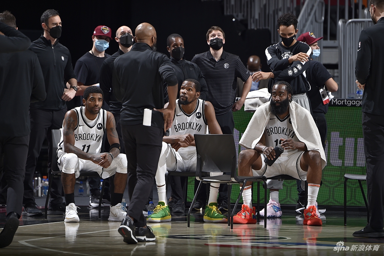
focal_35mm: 360
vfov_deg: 3.8
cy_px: 128
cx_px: 192
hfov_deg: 5.7
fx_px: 3839
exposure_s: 1/400
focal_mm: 360
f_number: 6.3
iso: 250
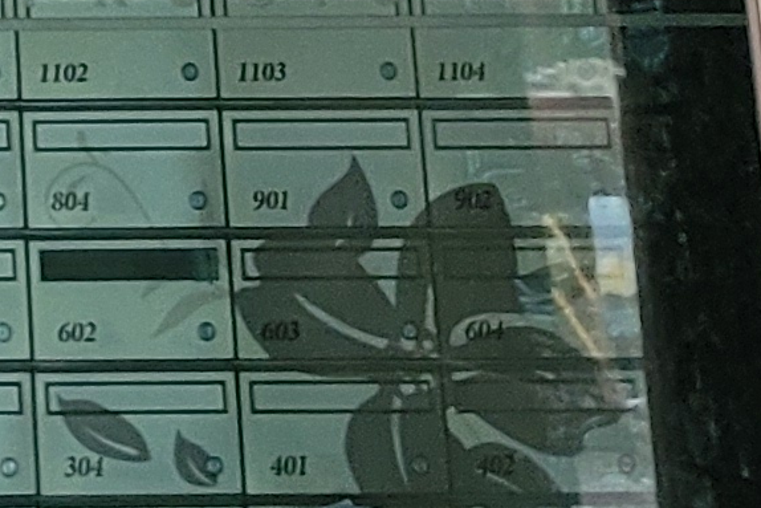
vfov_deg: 6.2
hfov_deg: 10.4
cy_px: -1367
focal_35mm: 190
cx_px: -390
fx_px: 4017
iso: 250
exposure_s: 1/60
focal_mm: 5.4
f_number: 1.8
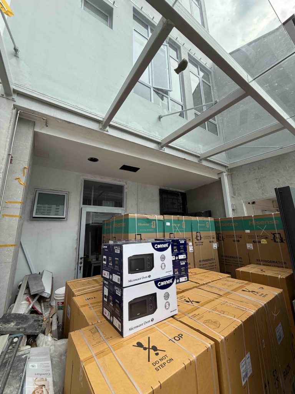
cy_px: 197
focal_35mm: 14
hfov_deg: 85.7
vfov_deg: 102.1
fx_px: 159
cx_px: 148
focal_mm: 2.22
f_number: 2.2
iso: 50
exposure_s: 1/631
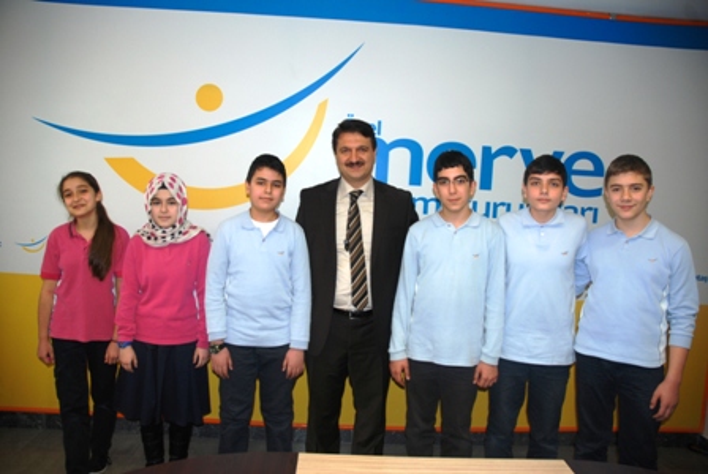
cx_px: 354
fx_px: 532
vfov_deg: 48.1
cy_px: 237
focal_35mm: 27
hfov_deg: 67.3
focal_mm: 18
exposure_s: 1/60
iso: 200
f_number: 3.5
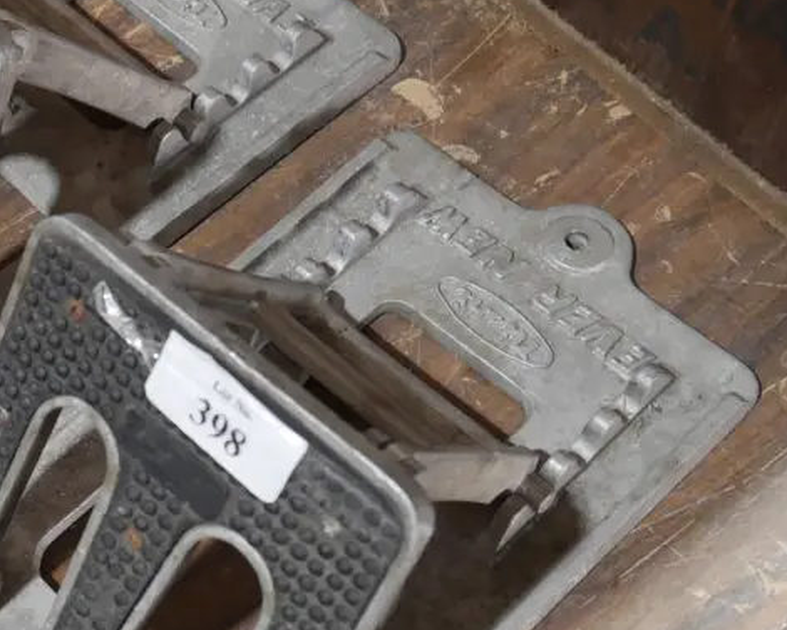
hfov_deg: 21.6
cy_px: 340
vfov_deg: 18.1
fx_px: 1980
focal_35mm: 85
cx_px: -28
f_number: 5
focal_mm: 20
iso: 1000
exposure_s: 1/60
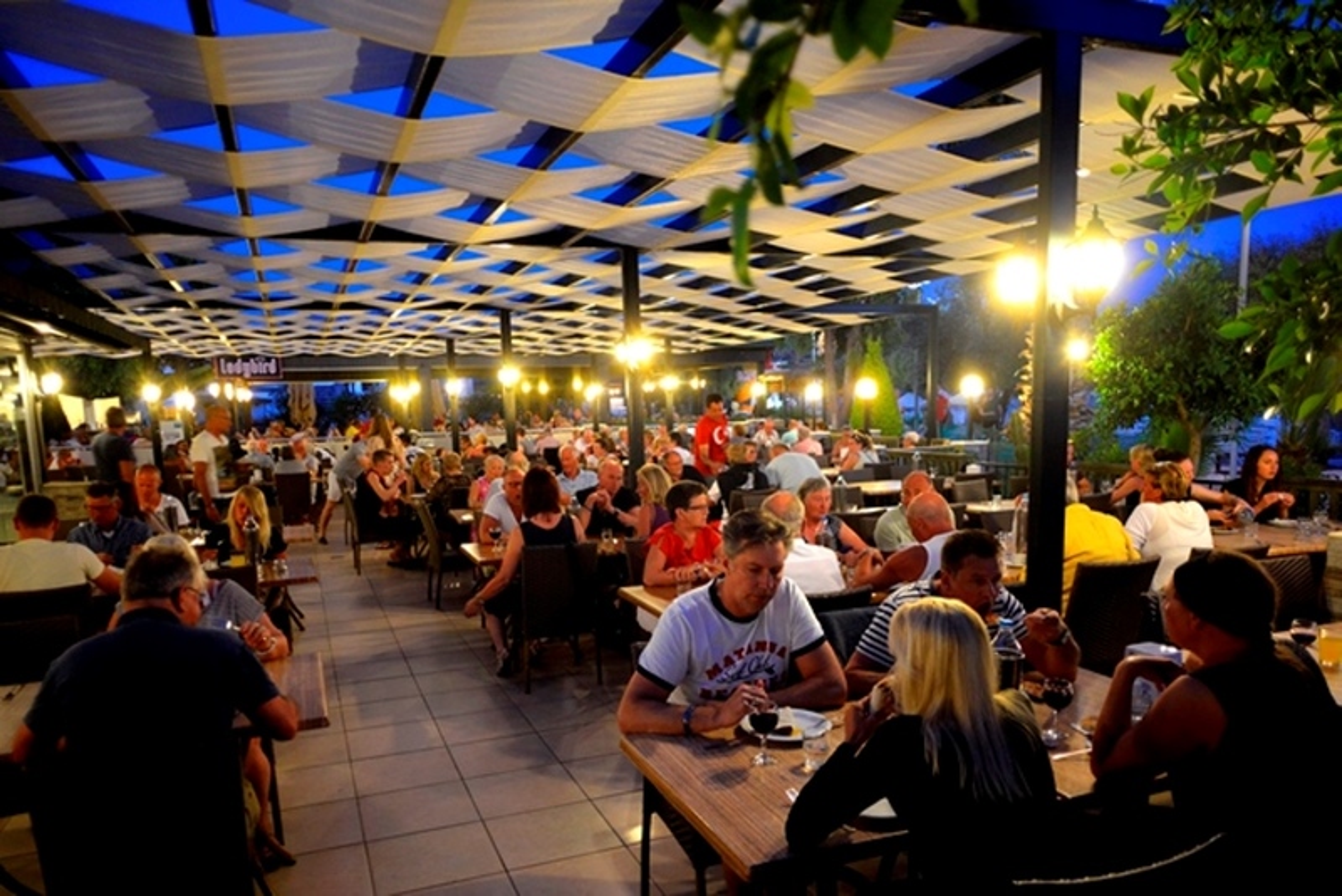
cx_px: 671
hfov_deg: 84.0
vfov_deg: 62.0
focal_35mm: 20
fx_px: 746
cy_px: 448
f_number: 2.8
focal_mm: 20
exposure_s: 1/30
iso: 1600
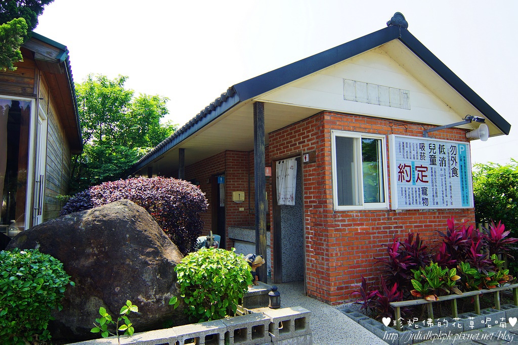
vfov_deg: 53.1
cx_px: 259
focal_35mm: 24
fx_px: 345
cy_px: 172
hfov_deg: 73.7
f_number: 5
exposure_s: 1/320
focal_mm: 16
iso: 100
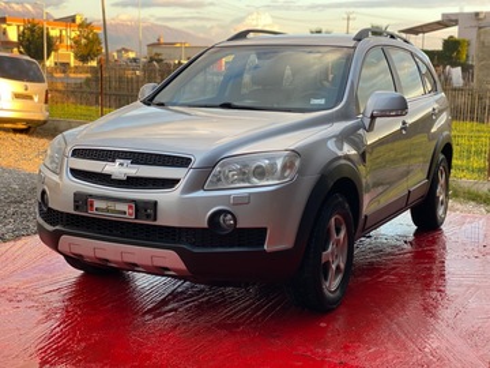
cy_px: 184
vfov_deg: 28.0
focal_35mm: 52
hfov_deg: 36.8
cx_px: 245
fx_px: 736
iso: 80
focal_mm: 6
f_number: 2
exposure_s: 1/122
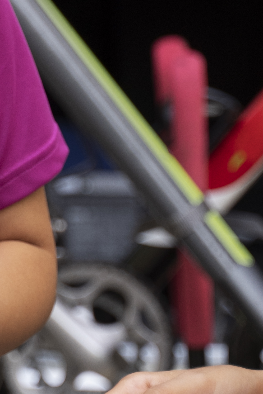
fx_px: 2422
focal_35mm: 221
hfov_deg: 6.1
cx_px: -122
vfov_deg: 9.2
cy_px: -23
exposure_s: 1/400
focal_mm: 55
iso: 400
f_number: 2.8
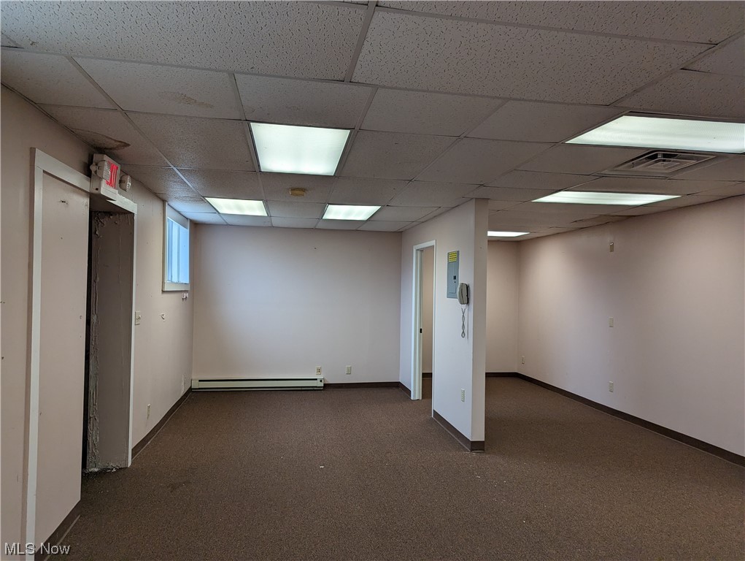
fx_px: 517
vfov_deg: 56.9
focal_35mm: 24
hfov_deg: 71.5
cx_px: 372
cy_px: 280
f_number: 1.85
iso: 77
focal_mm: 6.81
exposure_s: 1/144
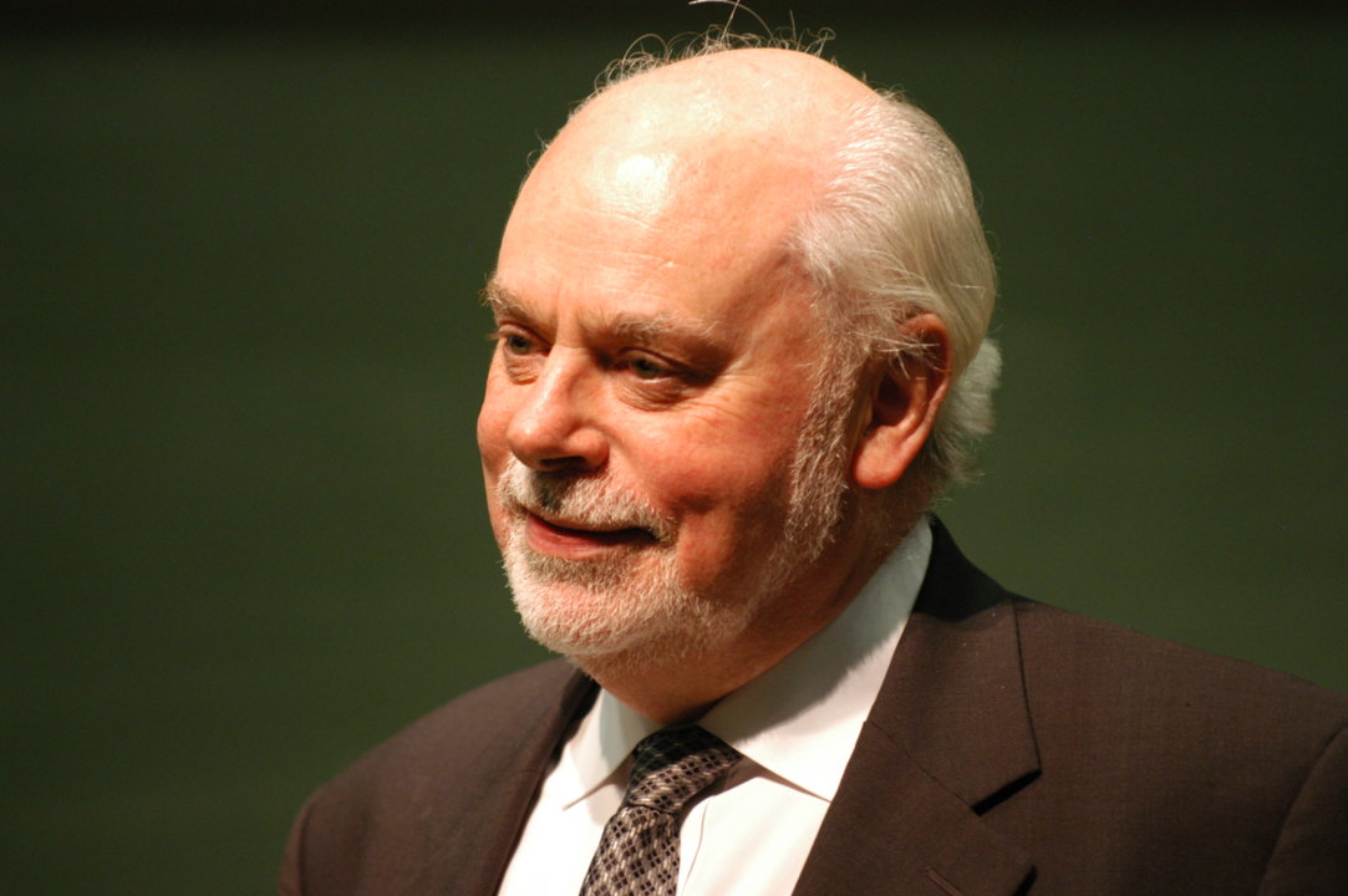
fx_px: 11223
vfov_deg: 4.6
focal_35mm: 300
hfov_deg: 6.9
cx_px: 674
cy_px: 448
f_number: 2.8
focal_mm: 200
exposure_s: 1/100
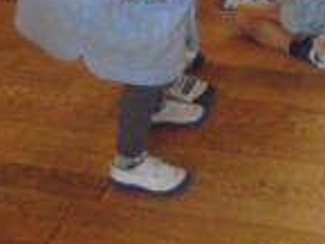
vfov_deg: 17.4
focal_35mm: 82
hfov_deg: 22.9
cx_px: 325
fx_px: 771
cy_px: -25
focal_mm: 6.1
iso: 1250
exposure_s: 1/250
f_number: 4
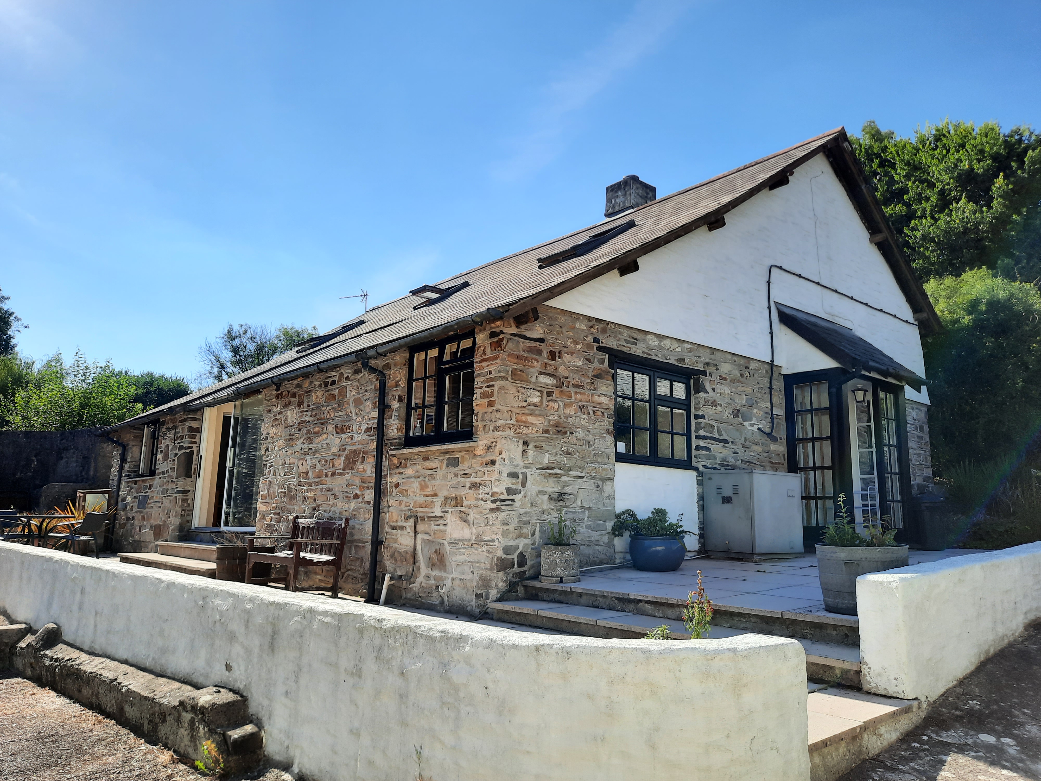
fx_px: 752
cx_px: 520
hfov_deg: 69.4
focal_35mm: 25
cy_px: 390
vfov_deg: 54.9
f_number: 2
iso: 32
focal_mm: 4.6
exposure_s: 1/1161
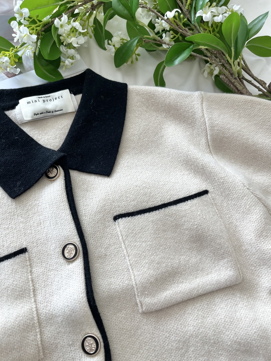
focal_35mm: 26
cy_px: 180
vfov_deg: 67.3
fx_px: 271
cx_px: 136
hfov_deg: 53.1
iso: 40
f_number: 1.6
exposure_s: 1/122
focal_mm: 5.1
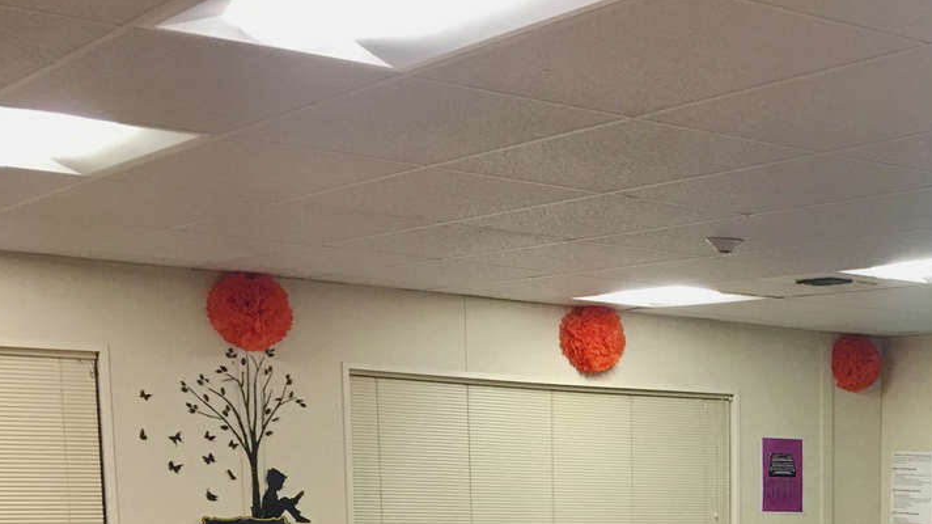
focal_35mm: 71
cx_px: 1034
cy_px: 781
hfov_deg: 27.2
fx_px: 1754
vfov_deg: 15.7
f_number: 2.2
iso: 32
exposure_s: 1/15
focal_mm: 4.15
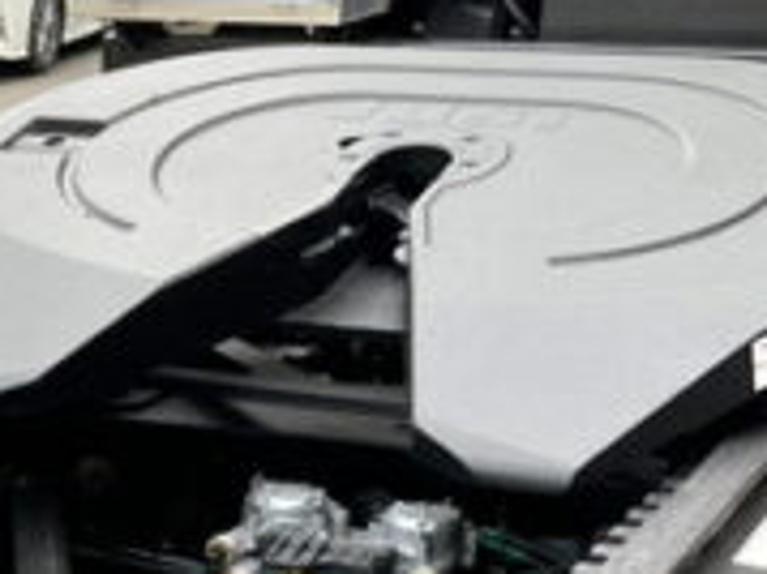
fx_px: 2059
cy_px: 805
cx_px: -146
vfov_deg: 15.0
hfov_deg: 19.9
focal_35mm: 93
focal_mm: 4.2
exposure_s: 1/240
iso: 32
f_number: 1.6
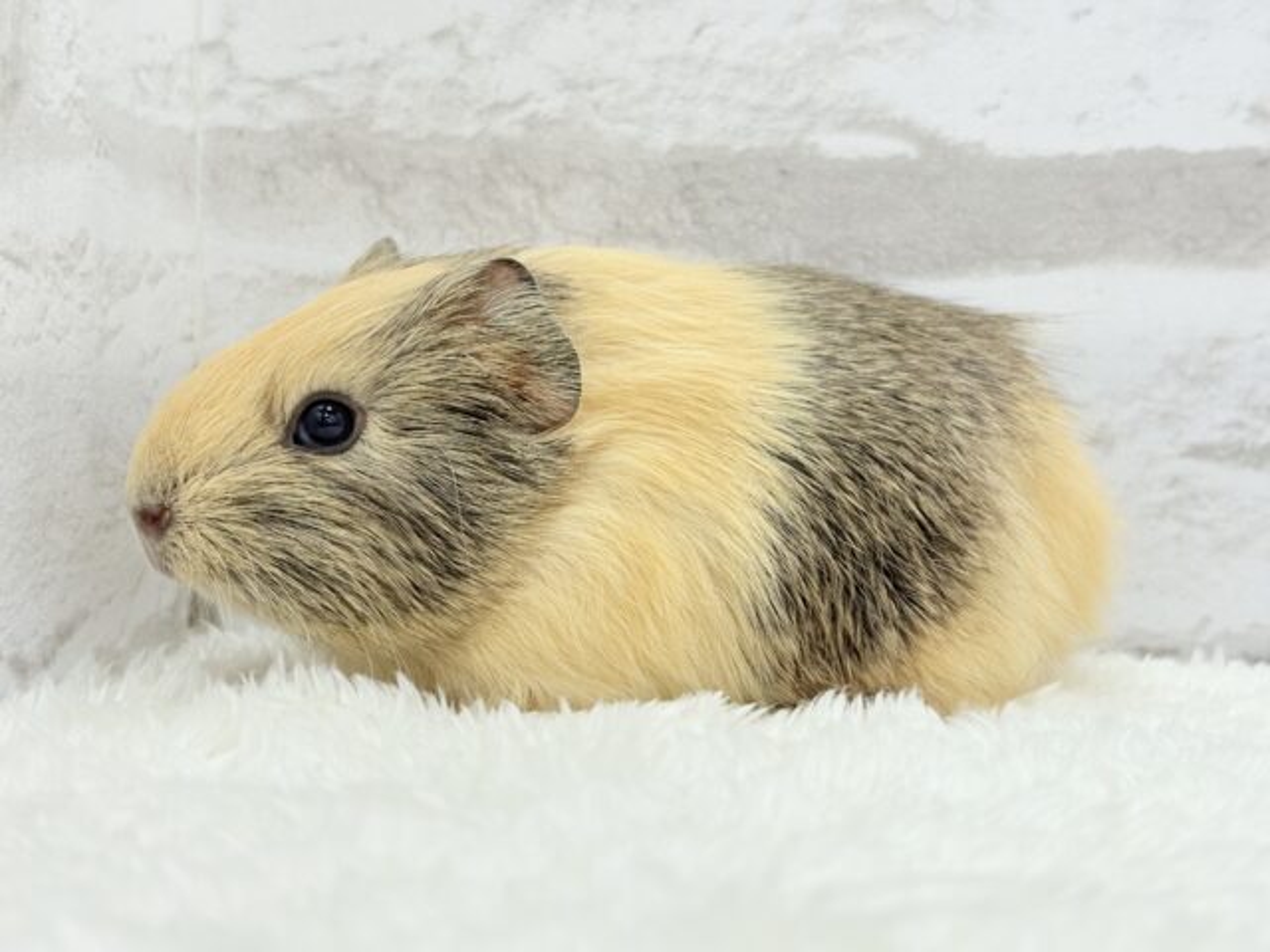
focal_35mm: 52
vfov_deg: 28.0
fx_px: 1908
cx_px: 635
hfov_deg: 36.8
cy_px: 476
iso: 40
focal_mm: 5.96
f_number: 1.6
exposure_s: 1/50
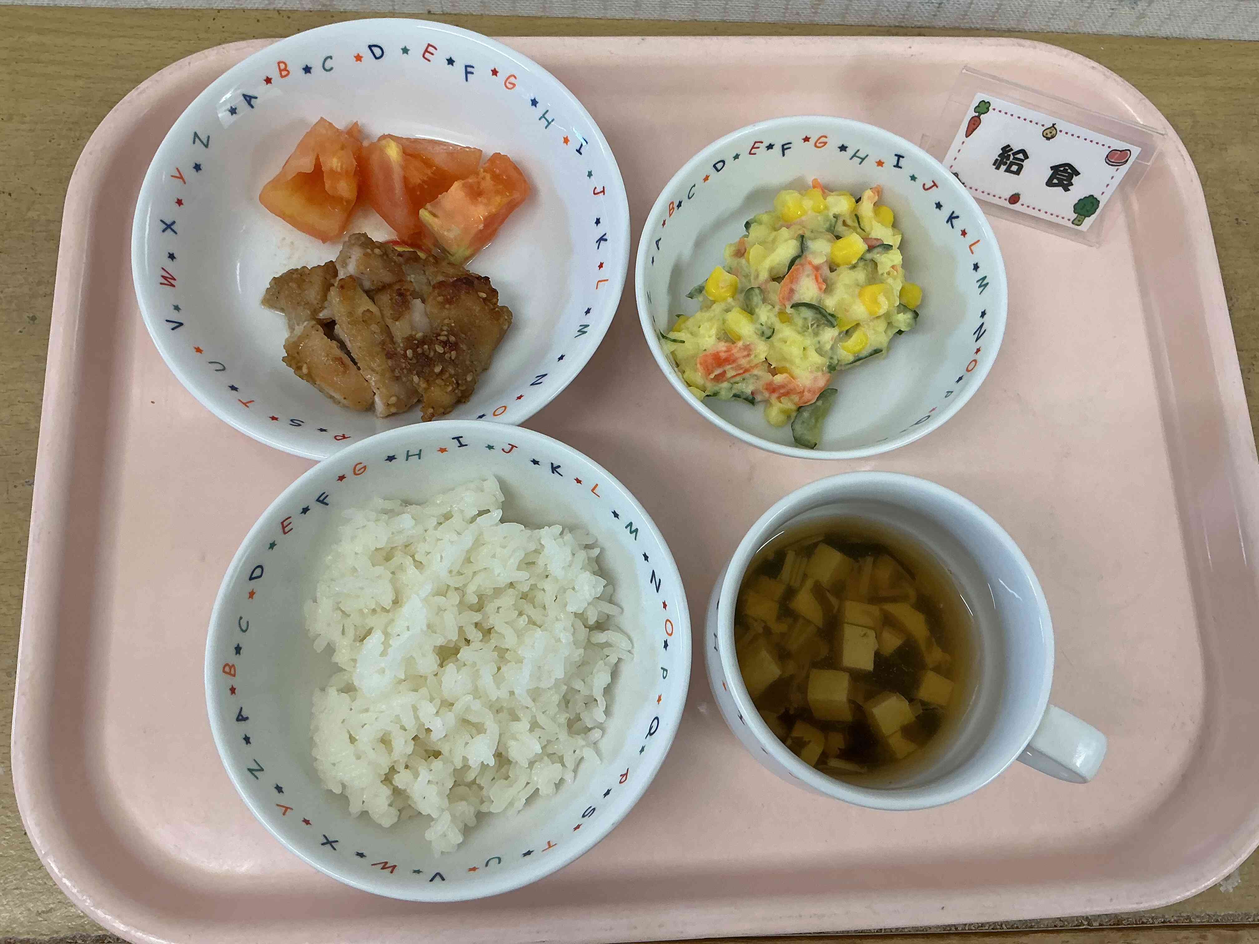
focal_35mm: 29
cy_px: 472
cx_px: 630
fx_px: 1055
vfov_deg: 48.2
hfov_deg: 61.7
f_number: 1.8
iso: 50
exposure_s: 1/60
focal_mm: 3
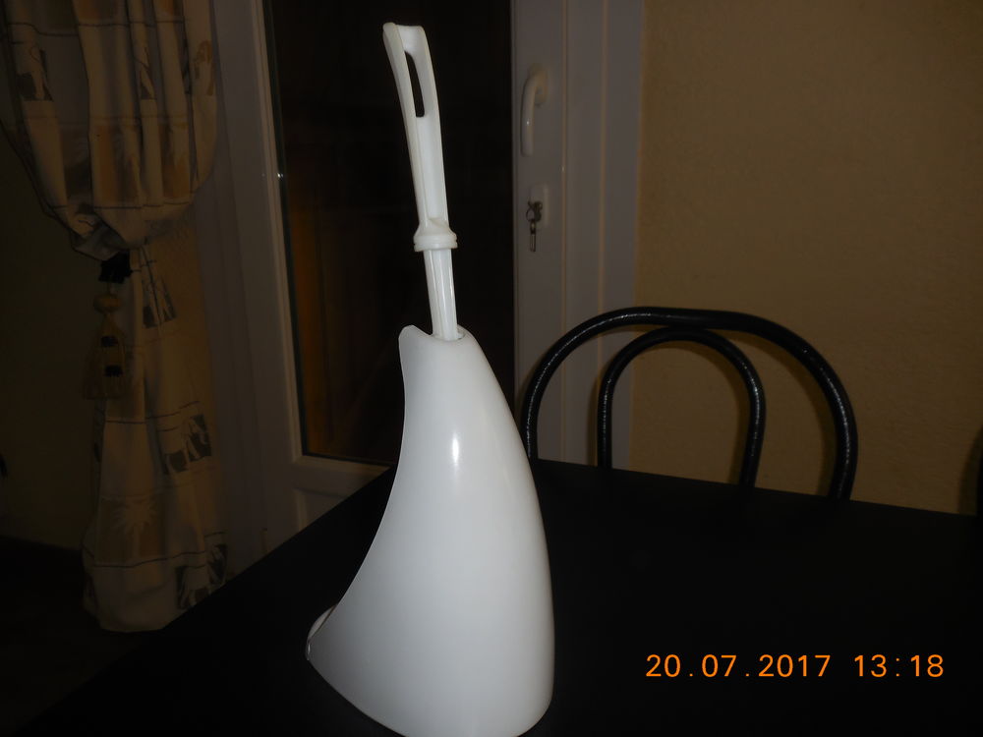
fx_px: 710
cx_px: 492
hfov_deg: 69.4
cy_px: 368
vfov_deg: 54.9
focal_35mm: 25
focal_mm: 4.5
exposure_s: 1/25
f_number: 3.7
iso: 125
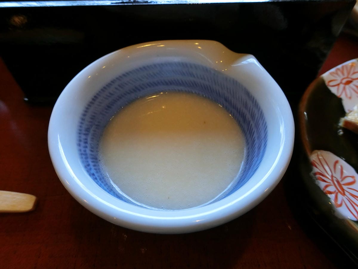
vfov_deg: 54.9
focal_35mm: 25
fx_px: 259
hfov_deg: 69.4
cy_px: 134
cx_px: 179
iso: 400
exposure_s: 1/60
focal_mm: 5.4
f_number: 2.8
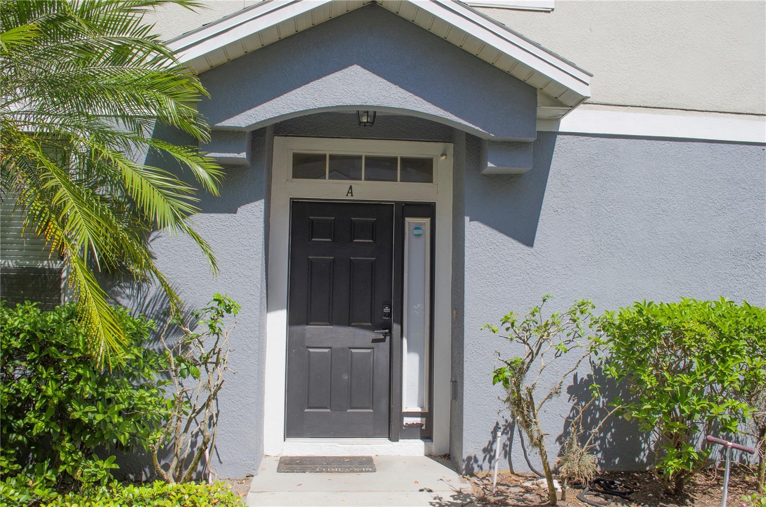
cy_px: 254
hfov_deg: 62.0
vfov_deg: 43.4
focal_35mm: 30
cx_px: 383
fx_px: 637
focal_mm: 20
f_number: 8
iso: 140
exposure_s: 1/250
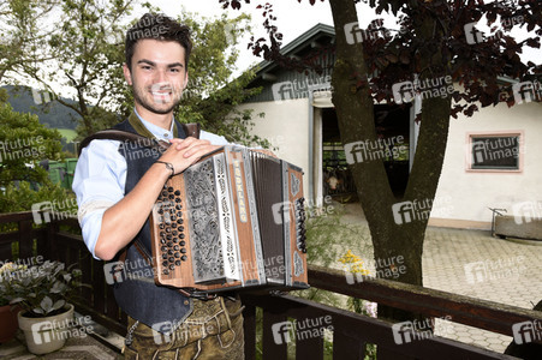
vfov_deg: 41.1
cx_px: 271
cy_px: 180
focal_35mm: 32
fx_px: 481
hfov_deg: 58.8
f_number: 8
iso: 640
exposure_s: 1/160
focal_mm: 32
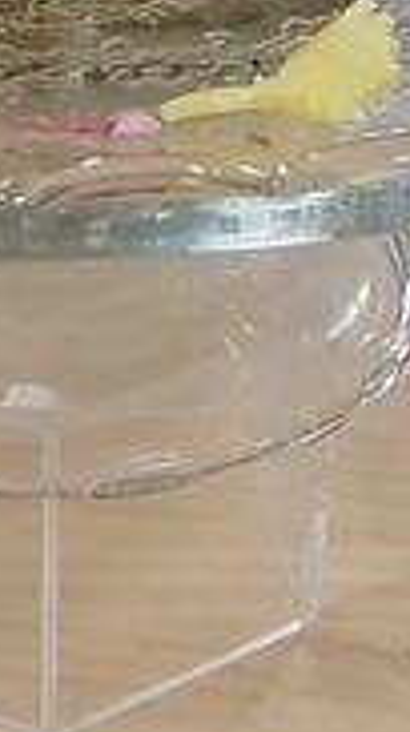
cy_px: 328
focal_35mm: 98
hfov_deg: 12.3
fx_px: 1899
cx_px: 76
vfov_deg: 21.8
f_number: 1.7
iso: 250
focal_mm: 4.3
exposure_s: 1/12
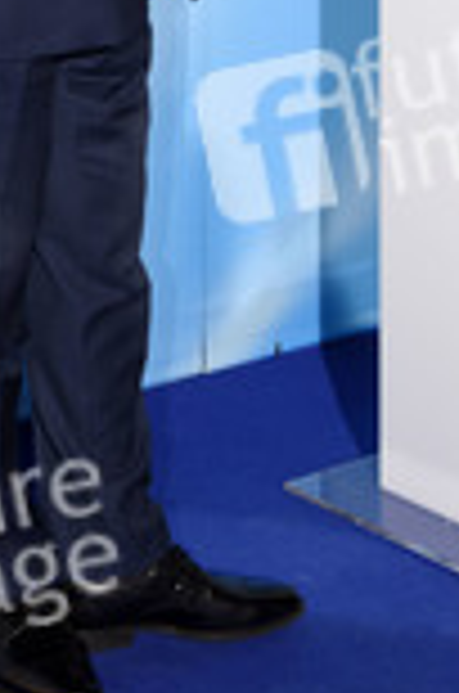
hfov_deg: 10.8
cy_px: -108
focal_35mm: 125
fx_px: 2401
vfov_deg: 15.9
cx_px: 18
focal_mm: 48
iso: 800
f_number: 6.3
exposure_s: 1/125
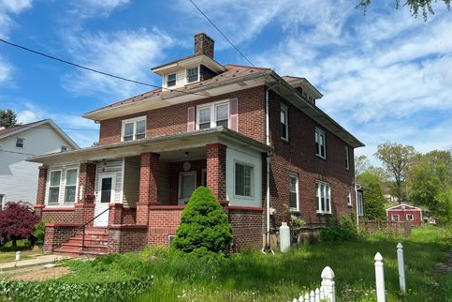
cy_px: 165
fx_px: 352
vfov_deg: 46.3
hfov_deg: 65.5
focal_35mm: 28
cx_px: 231
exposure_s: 1/4444
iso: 50
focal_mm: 5.7
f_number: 1.5
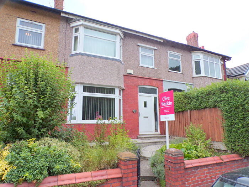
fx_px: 173
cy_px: 94
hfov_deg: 71.6
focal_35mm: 24
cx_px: 124
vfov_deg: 56.8
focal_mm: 4.3
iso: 80
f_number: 4.3
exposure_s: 1/85
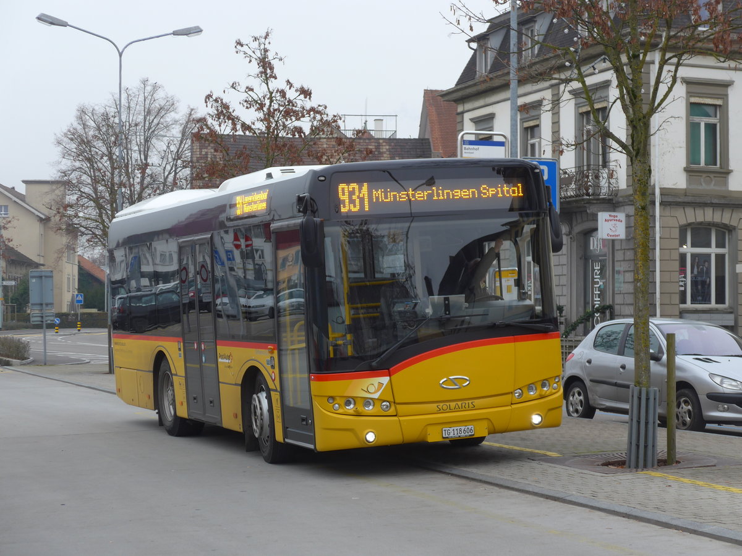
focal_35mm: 74
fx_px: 1586
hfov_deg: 26.3
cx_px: 371
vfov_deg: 19.9
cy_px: 278
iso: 100
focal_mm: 15
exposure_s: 1/80
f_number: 4.2
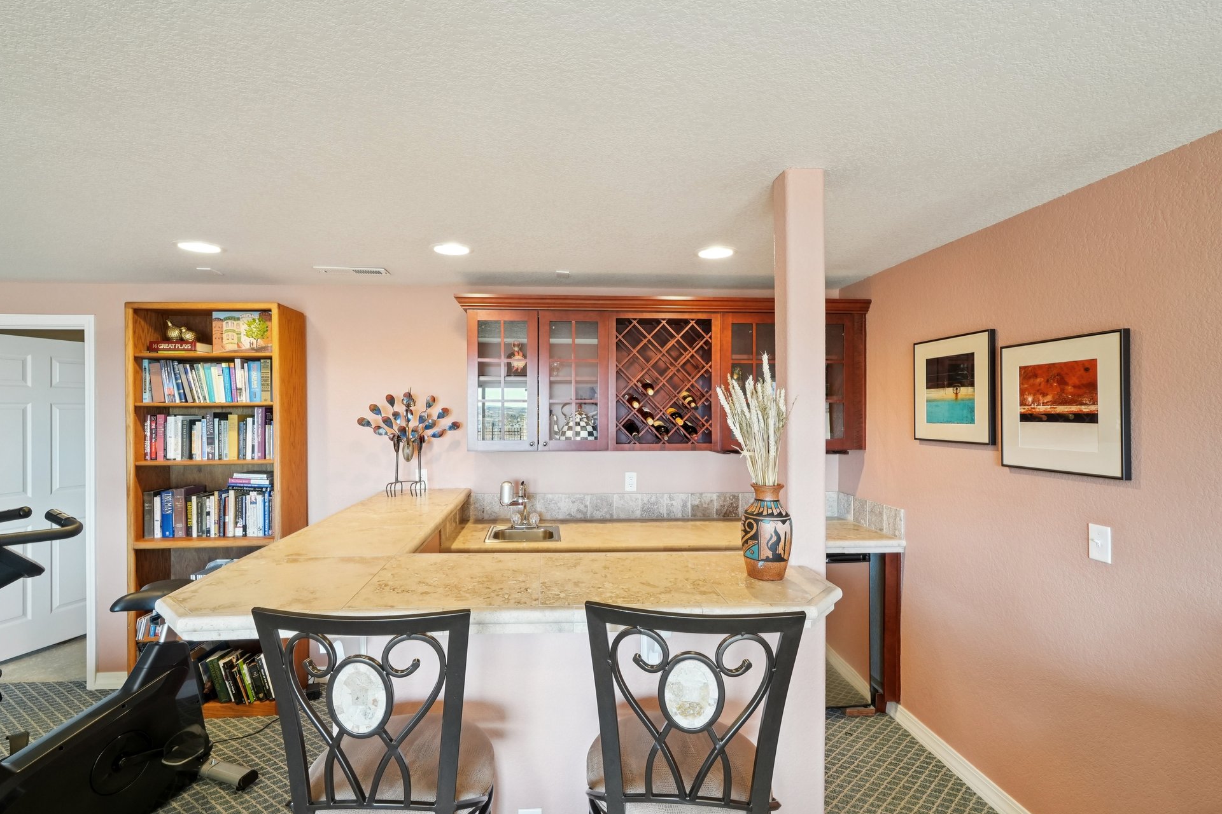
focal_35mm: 16
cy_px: 417
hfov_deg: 96.7
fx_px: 543
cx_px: 586
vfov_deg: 73.7
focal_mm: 10
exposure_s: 1/4
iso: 800
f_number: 8
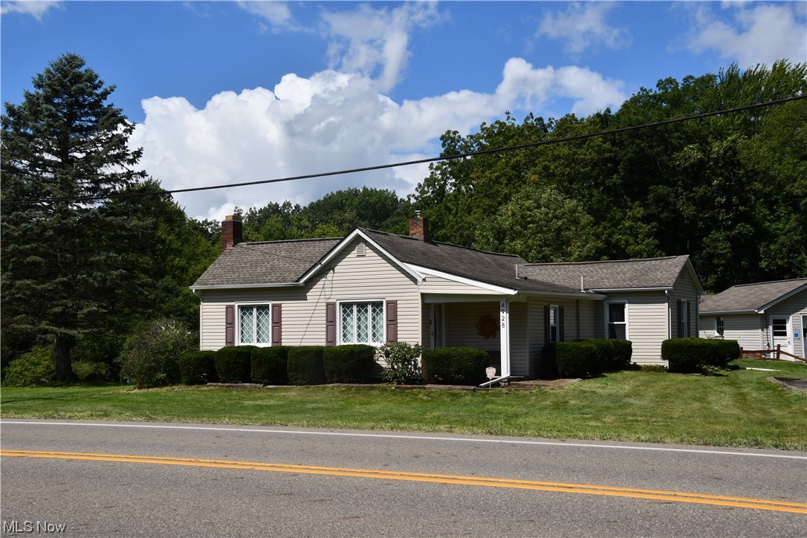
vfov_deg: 31.2
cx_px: 404
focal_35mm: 43
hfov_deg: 45.4
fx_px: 964
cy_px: 269
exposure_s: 1/640
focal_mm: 29
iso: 250
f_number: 13
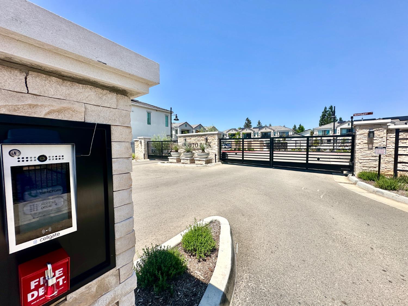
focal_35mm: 14
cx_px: 204
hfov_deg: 102.1
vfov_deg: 85.7
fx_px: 165
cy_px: 153
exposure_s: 1/2451
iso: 50
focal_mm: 2.22
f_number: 2.2
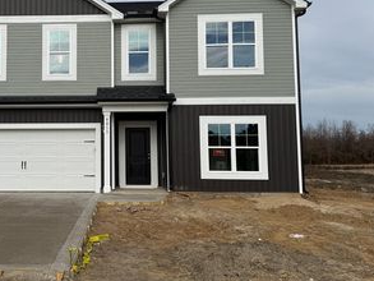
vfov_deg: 35.1
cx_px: 89
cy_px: 114
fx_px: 443
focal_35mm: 41
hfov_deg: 44.1
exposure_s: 1/6711
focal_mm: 6.76
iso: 80
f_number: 1.78
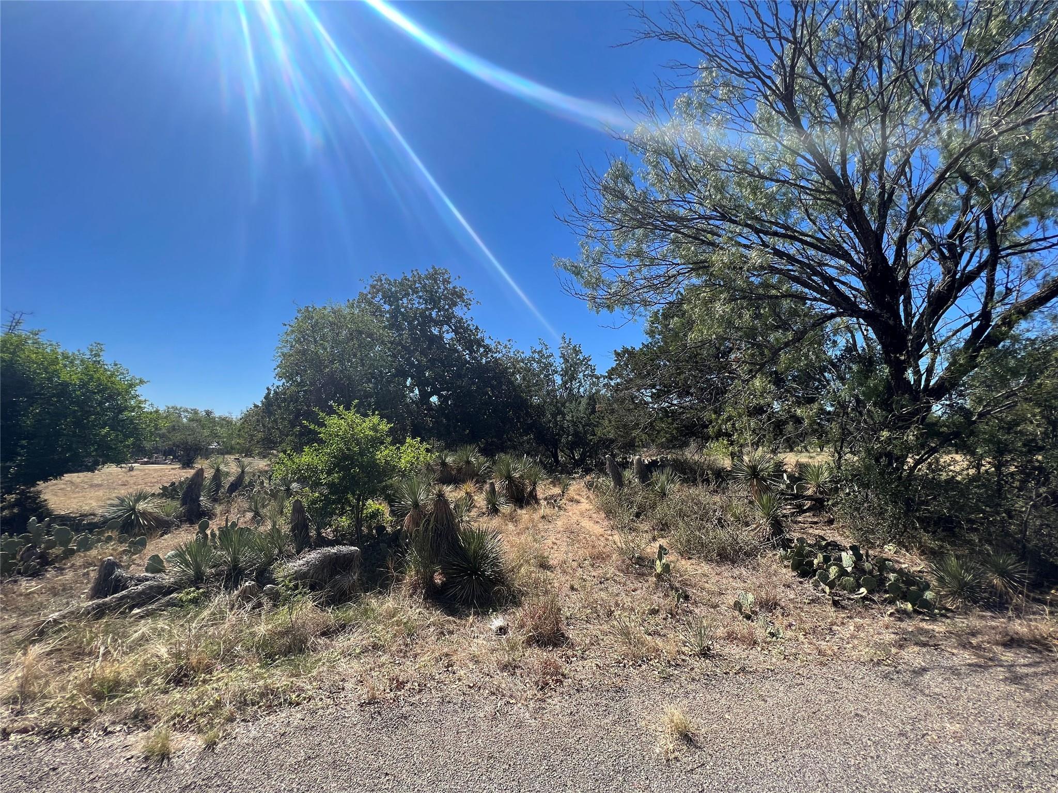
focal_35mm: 13
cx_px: 529
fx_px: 397
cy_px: 396
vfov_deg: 89.9
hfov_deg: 106.2
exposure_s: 1/1130
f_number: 1.8
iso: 32
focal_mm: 1.57
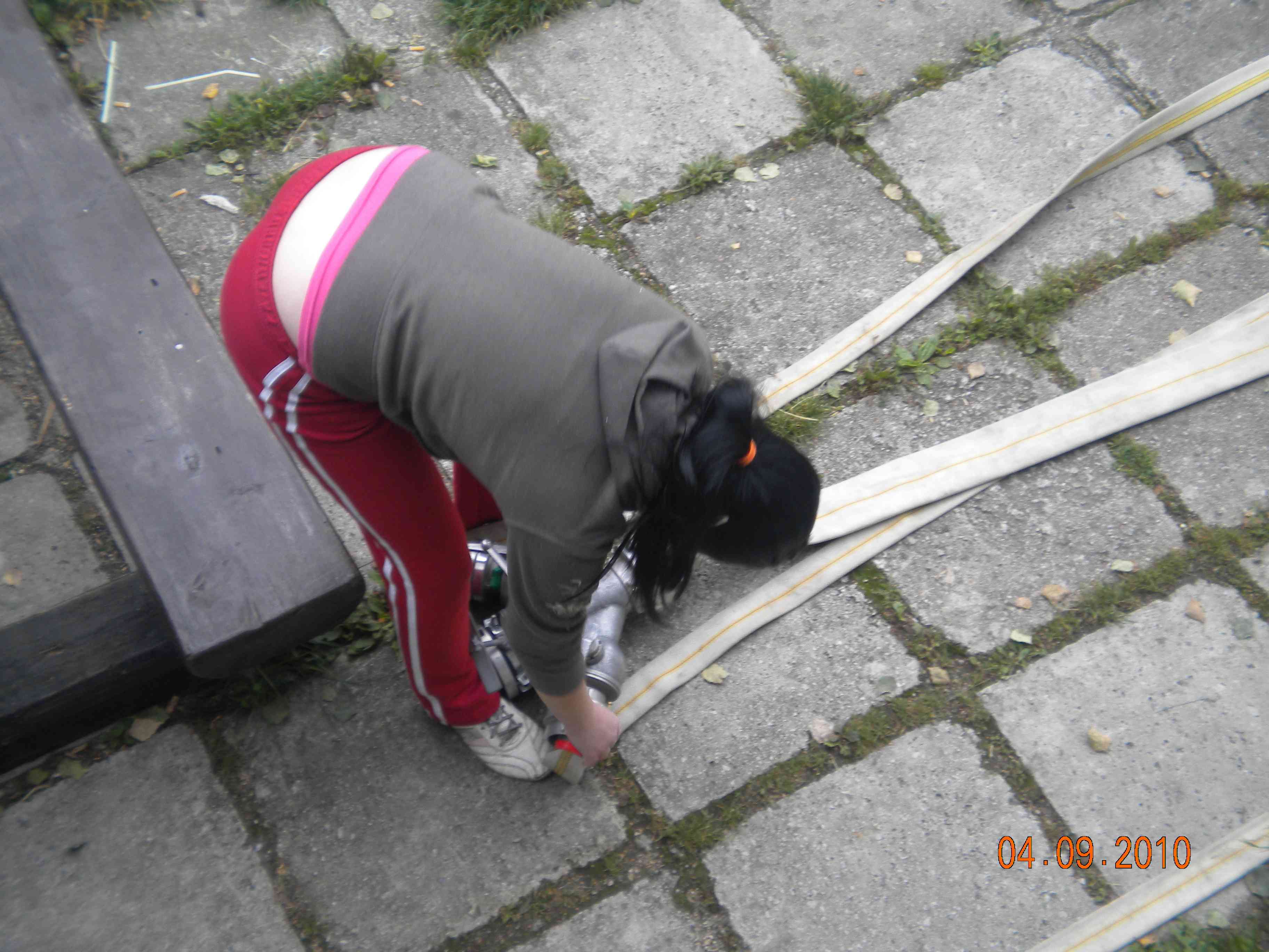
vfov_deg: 28.0
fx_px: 1906
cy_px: 476
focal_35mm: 52
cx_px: 634
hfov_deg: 36.8
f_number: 3.9
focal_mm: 9.3
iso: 84
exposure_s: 1/59.6
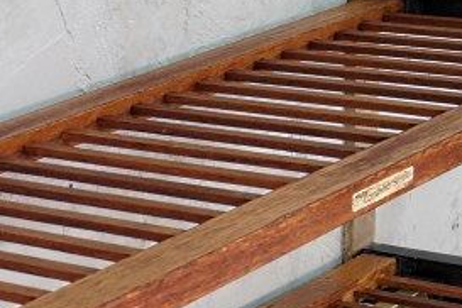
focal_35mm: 151
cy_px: 398
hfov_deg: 13.1
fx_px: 1938
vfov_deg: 8.9
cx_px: -134
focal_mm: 22
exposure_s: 1/8
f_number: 7.1
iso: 400
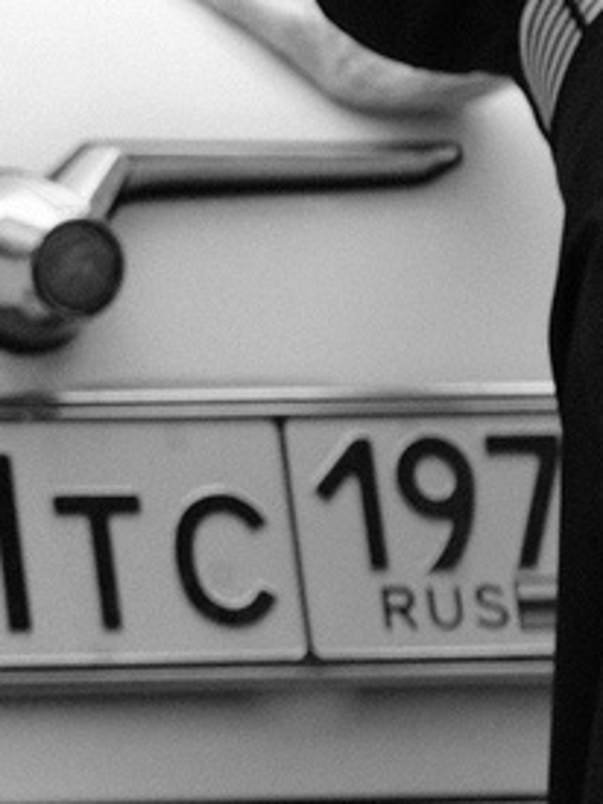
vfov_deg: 2.0
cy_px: 364
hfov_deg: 1.5
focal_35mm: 1012
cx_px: -1165
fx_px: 23523
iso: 200
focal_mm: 75
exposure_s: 1/200
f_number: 3.6
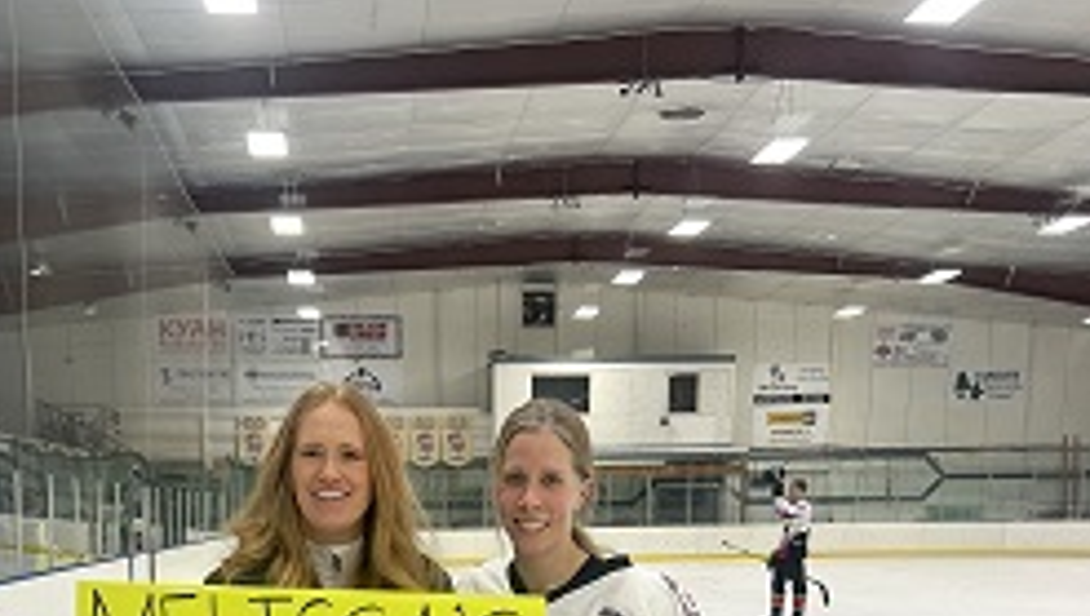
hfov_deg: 44.3
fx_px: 1331
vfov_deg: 23.6
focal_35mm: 46
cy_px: 758
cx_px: 439
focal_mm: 5.7
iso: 125
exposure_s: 1/120
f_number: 1.5
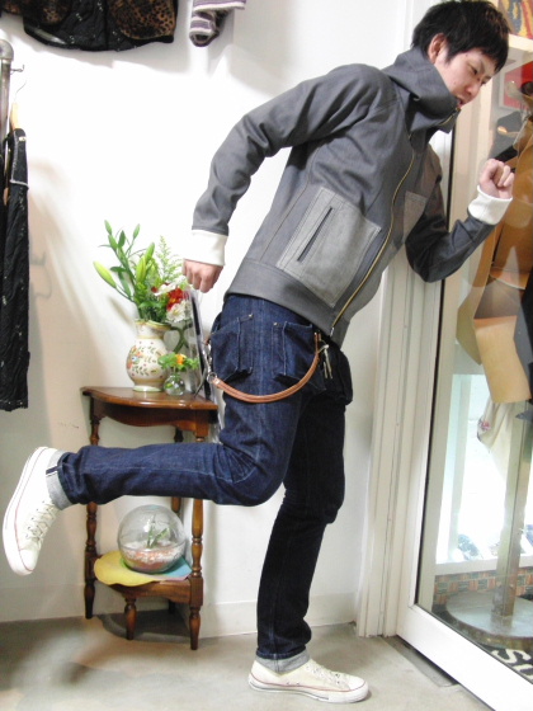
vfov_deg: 50.1
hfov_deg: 38.7
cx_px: 266
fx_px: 760
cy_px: 356
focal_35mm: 37
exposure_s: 1/8
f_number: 3.6
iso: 400
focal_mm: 6.42
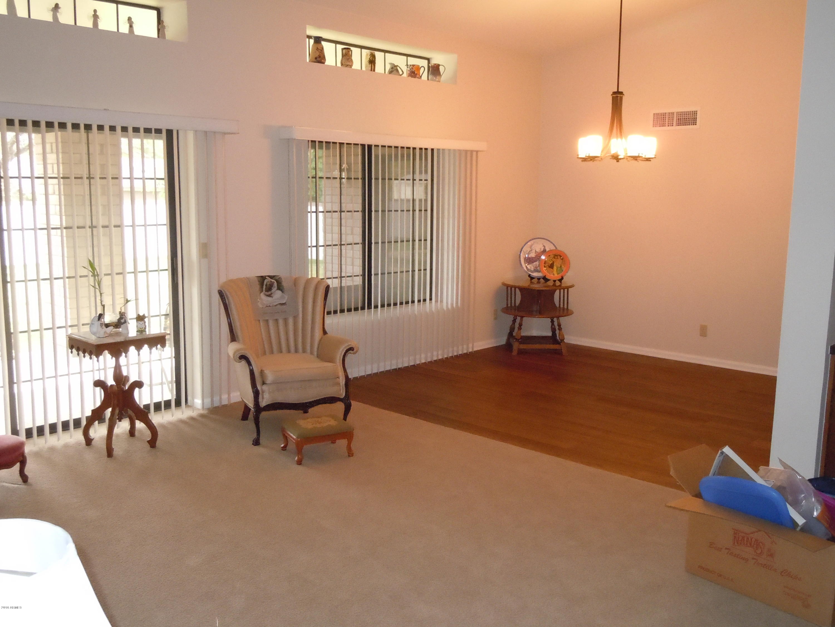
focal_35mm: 33
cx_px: 418
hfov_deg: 55.4
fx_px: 796
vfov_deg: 42.9
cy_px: 314
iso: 800
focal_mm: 5.9
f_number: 4
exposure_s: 1/30
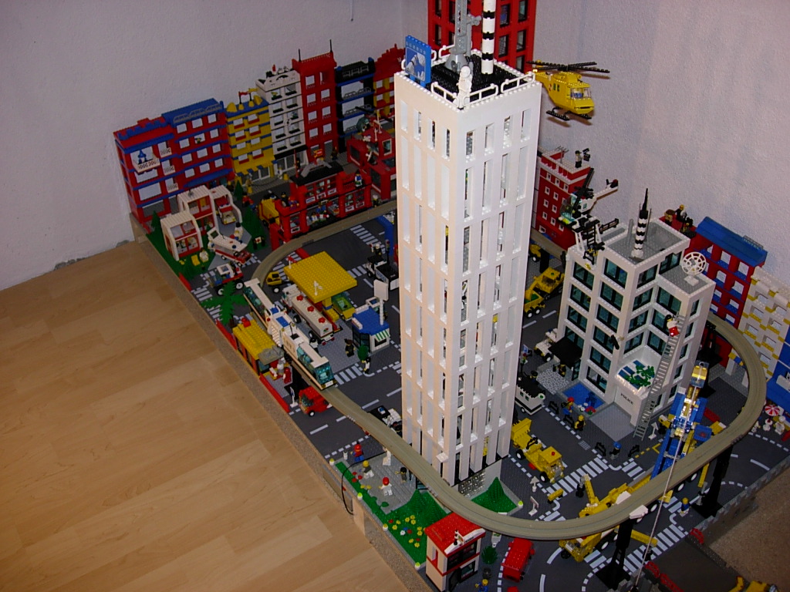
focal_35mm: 38
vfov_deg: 37.7
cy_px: 296
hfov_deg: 49.0
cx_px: 395
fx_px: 867
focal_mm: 7.8
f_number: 2.8
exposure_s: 1/64
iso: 79
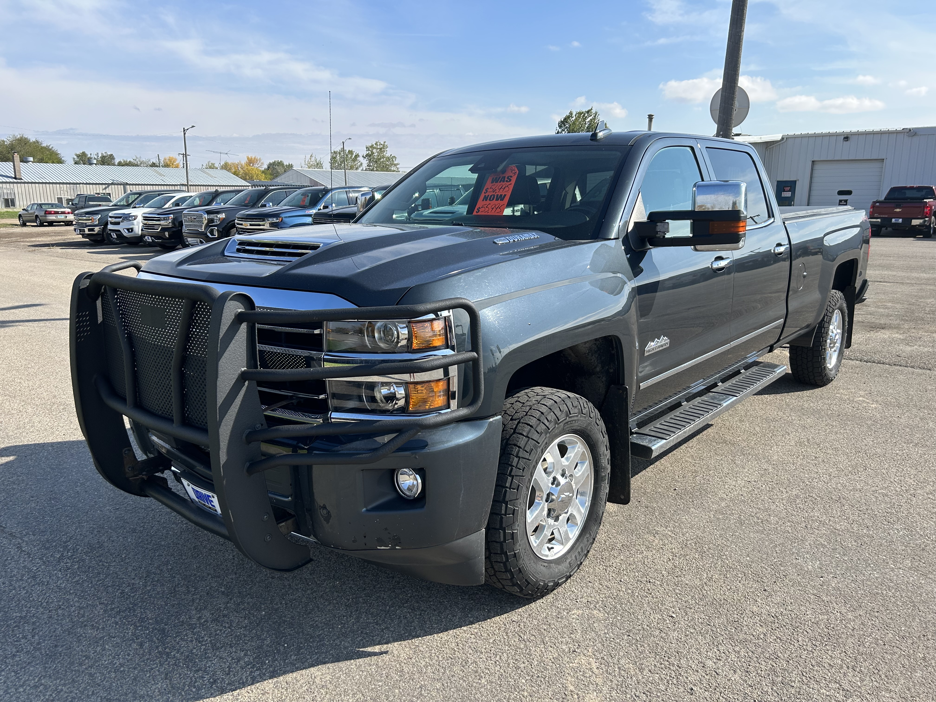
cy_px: 351
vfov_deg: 53.1
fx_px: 703
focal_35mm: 26
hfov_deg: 67.3
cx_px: 468
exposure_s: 1/2632
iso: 50
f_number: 1.5
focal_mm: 5.7
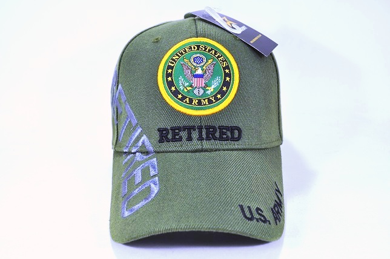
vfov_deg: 36.8
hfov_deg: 53.2
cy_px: 130
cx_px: 195
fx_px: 390
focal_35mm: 36
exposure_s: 1/160
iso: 200
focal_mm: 24
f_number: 6.3
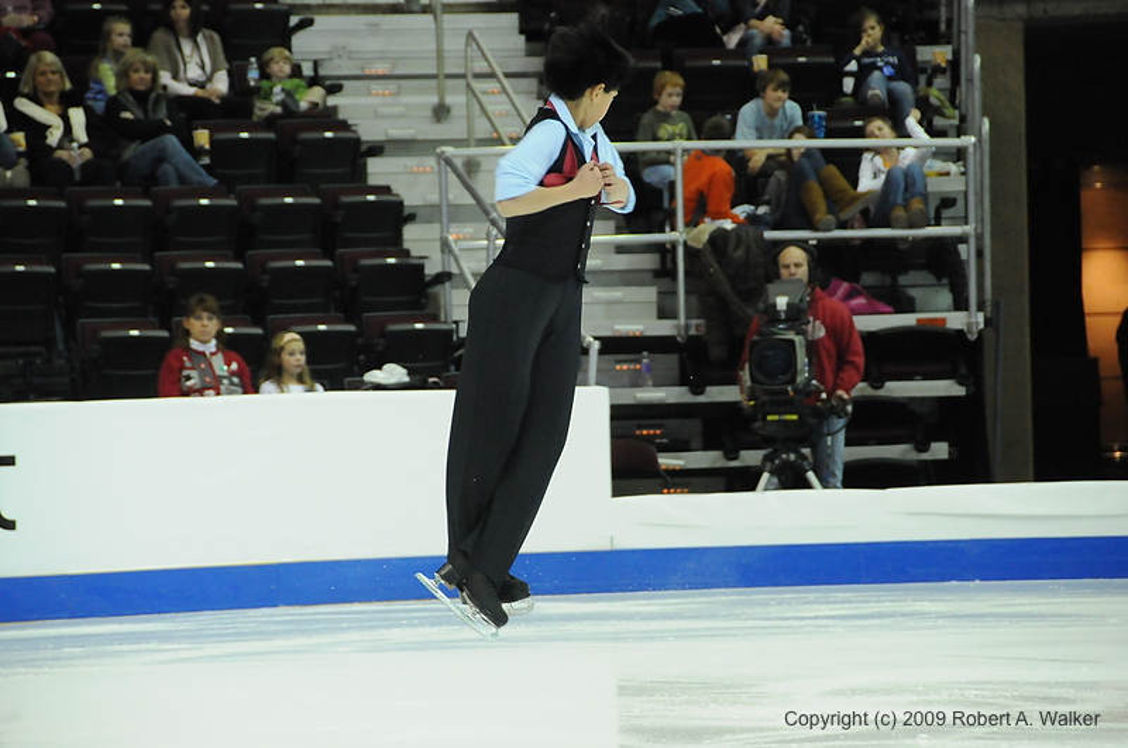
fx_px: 7040
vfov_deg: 6.1
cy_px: 374
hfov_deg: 9.2
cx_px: 564
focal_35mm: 225
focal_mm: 150
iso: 3200
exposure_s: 1/640
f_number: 5.6
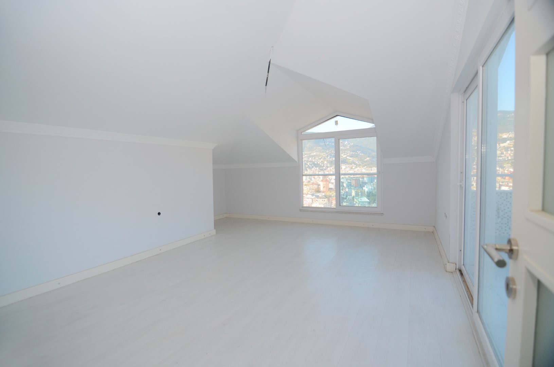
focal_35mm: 16
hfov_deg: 95.1
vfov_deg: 71.8
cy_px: 184
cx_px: 277
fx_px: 253
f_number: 2.8
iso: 500
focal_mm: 11
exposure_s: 1/500
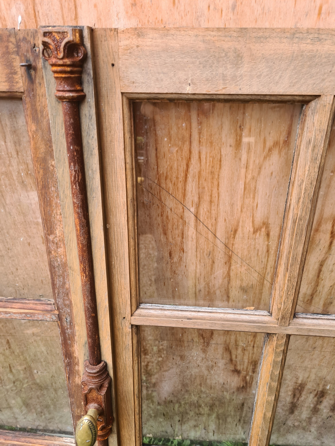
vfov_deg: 67.3
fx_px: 335
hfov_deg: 53.1
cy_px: 223
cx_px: 168
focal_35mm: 26
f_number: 1.8
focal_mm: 5.4
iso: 80
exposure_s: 1/50
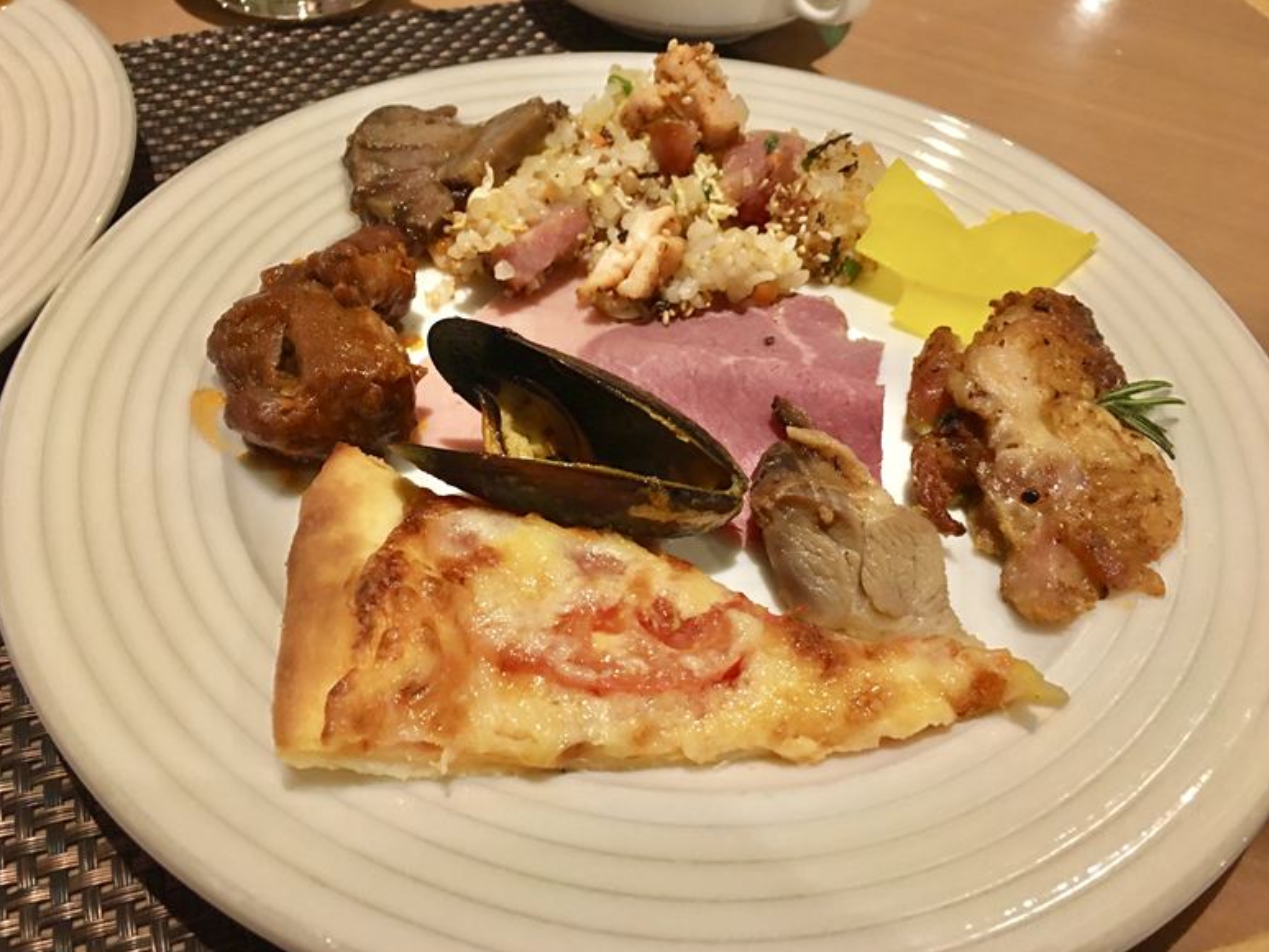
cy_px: 489
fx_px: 1100
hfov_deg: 60.0
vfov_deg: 46.8
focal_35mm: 30
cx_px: 624
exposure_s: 1/4
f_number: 2.2
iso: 50
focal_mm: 4.15
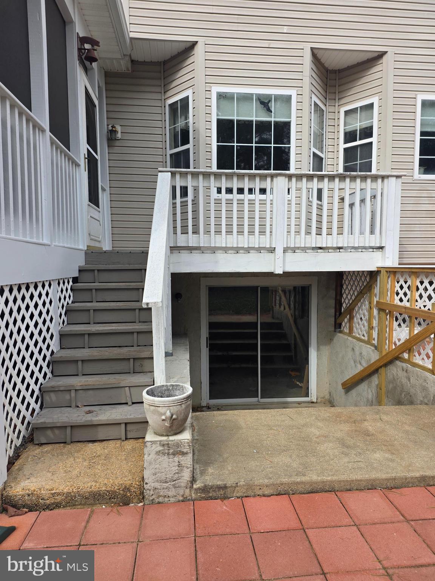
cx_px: 218
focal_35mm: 23
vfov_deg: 73.9
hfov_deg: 58.9
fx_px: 385
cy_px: 290
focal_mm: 6.25
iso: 80
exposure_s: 1/2378
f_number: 1.7
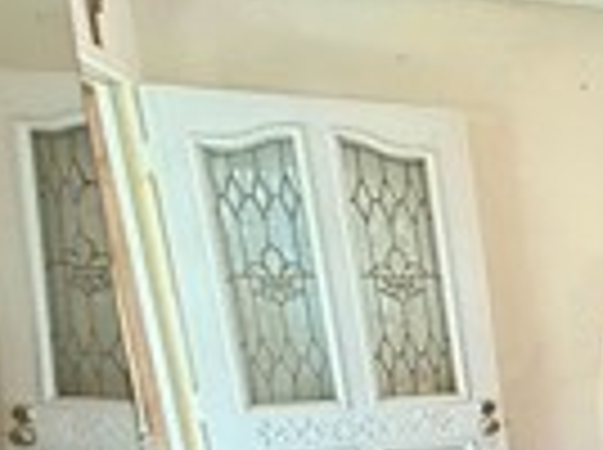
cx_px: 1152
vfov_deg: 20.3
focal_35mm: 67
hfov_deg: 19.4
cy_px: 558
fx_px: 1165
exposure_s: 1/60
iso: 500
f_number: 2.2
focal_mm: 2.22
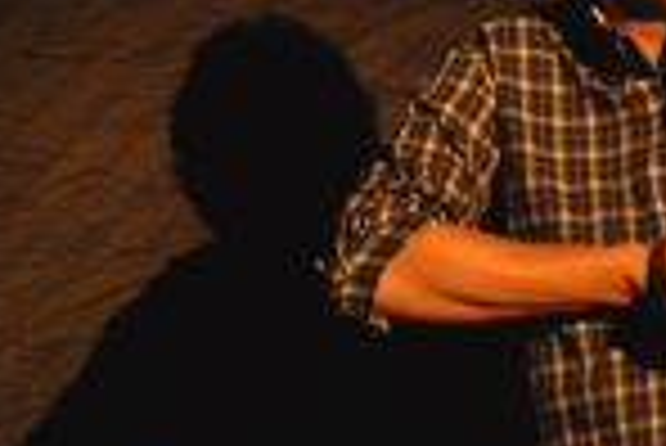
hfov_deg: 7.3
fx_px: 5241
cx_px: 428
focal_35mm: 283
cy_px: 160
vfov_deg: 4.9
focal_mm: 70
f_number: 4.5
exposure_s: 1/15
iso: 800
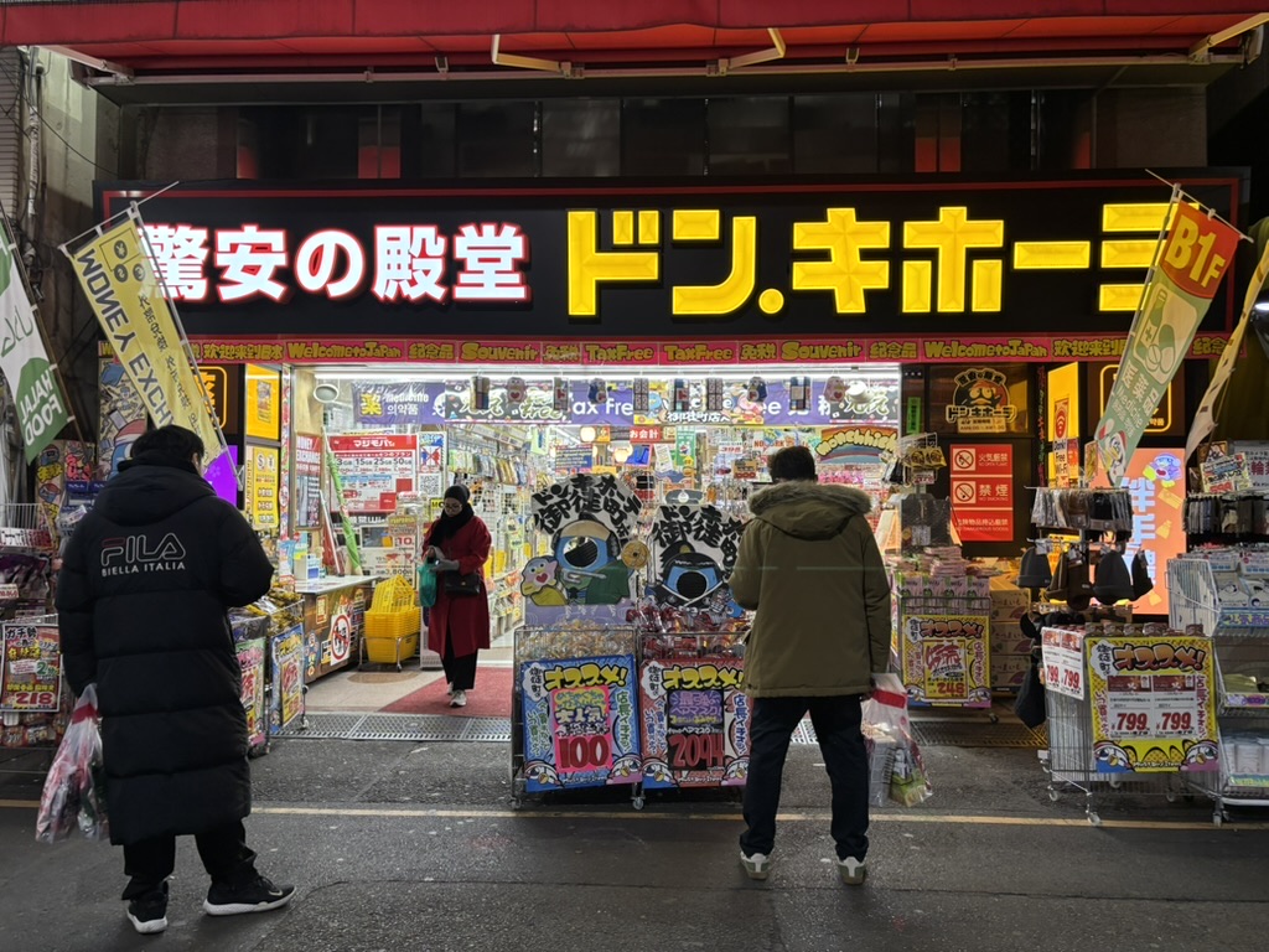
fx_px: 953
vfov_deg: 53.1
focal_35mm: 26
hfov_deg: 67.3
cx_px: 634
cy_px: 476
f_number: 1.6
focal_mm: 5.96
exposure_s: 1/75
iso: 100
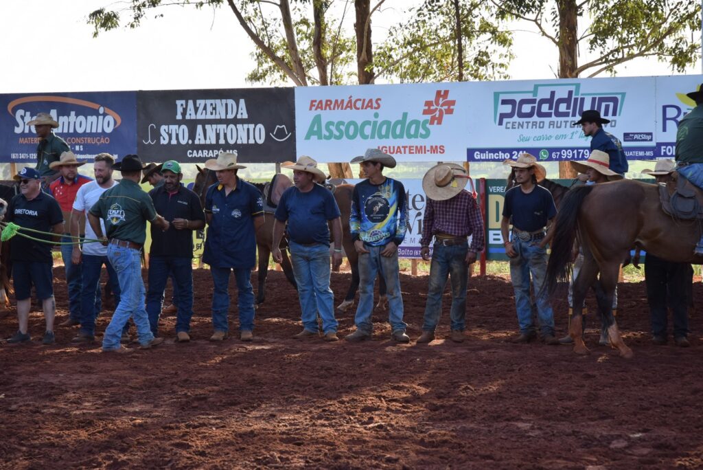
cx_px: 352
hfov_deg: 21.9
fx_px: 1817
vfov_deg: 14.7
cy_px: 235
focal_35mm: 93
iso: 400
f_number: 5.6
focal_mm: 62
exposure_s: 1/500
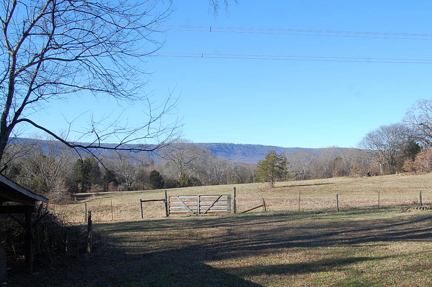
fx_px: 504
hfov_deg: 46.3
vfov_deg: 31.8
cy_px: 170
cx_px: 250
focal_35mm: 42
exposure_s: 1/250
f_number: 8
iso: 200
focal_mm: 22
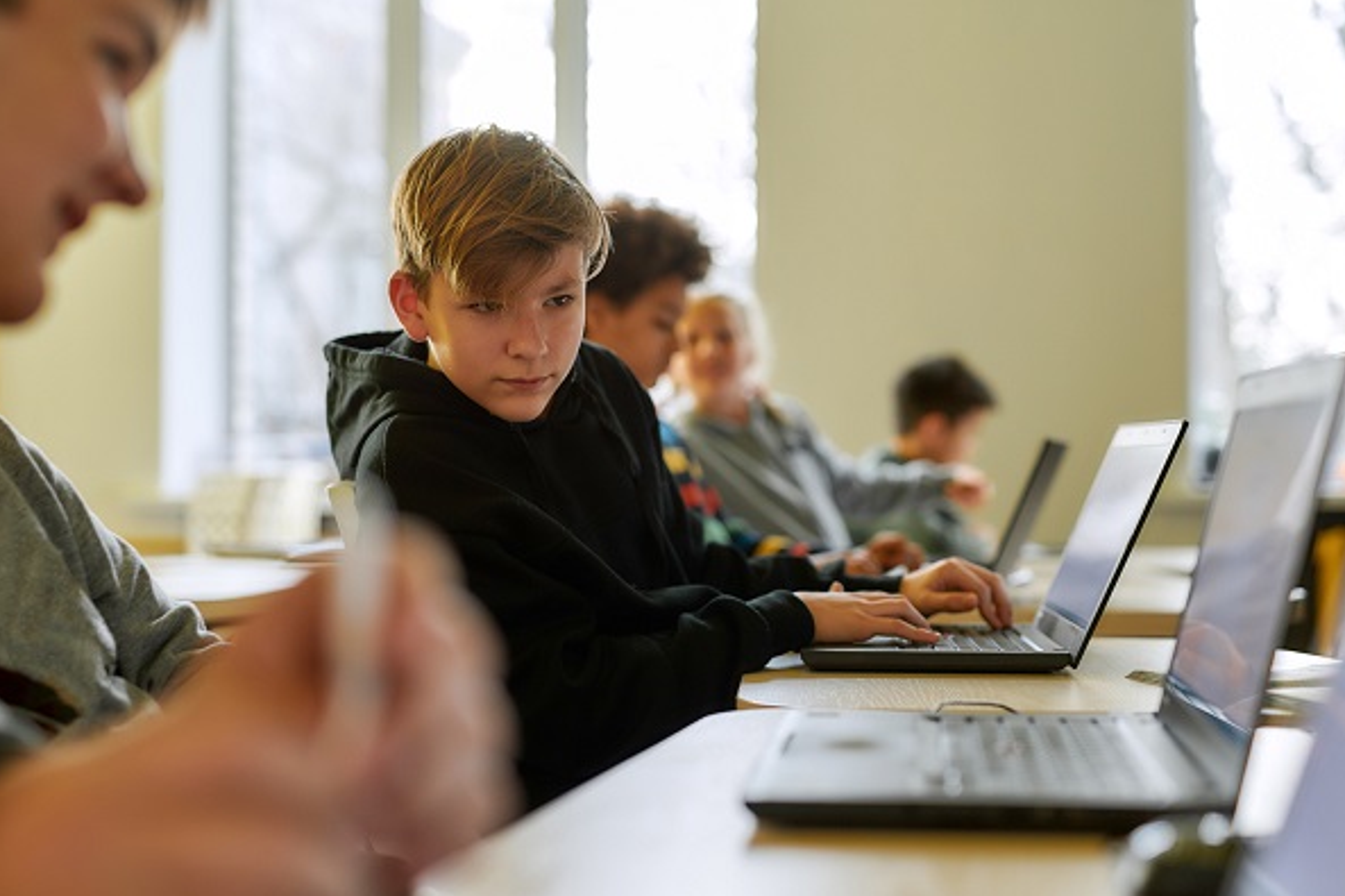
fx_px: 2017
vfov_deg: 25.0
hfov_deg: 36.9
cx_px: 708
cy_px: 446
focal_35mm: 54
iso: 400
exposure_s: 1/80
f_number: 2.5
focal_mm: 50
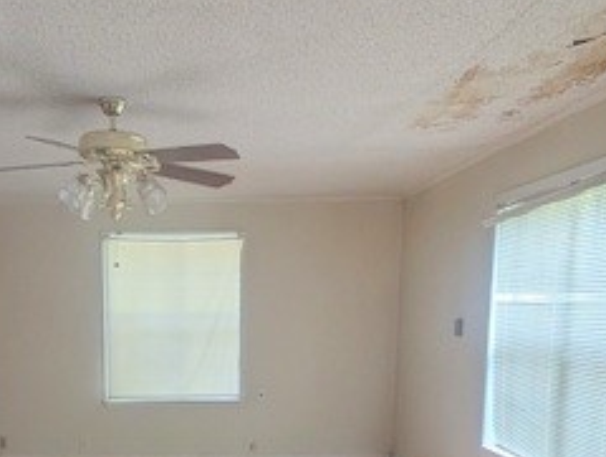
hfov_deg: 45.9
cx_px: 194
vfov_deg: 34.2
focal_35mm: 40
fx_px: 702
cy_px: 408
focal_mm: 2.23
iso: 255
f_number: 1.95
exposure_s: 1/23.8
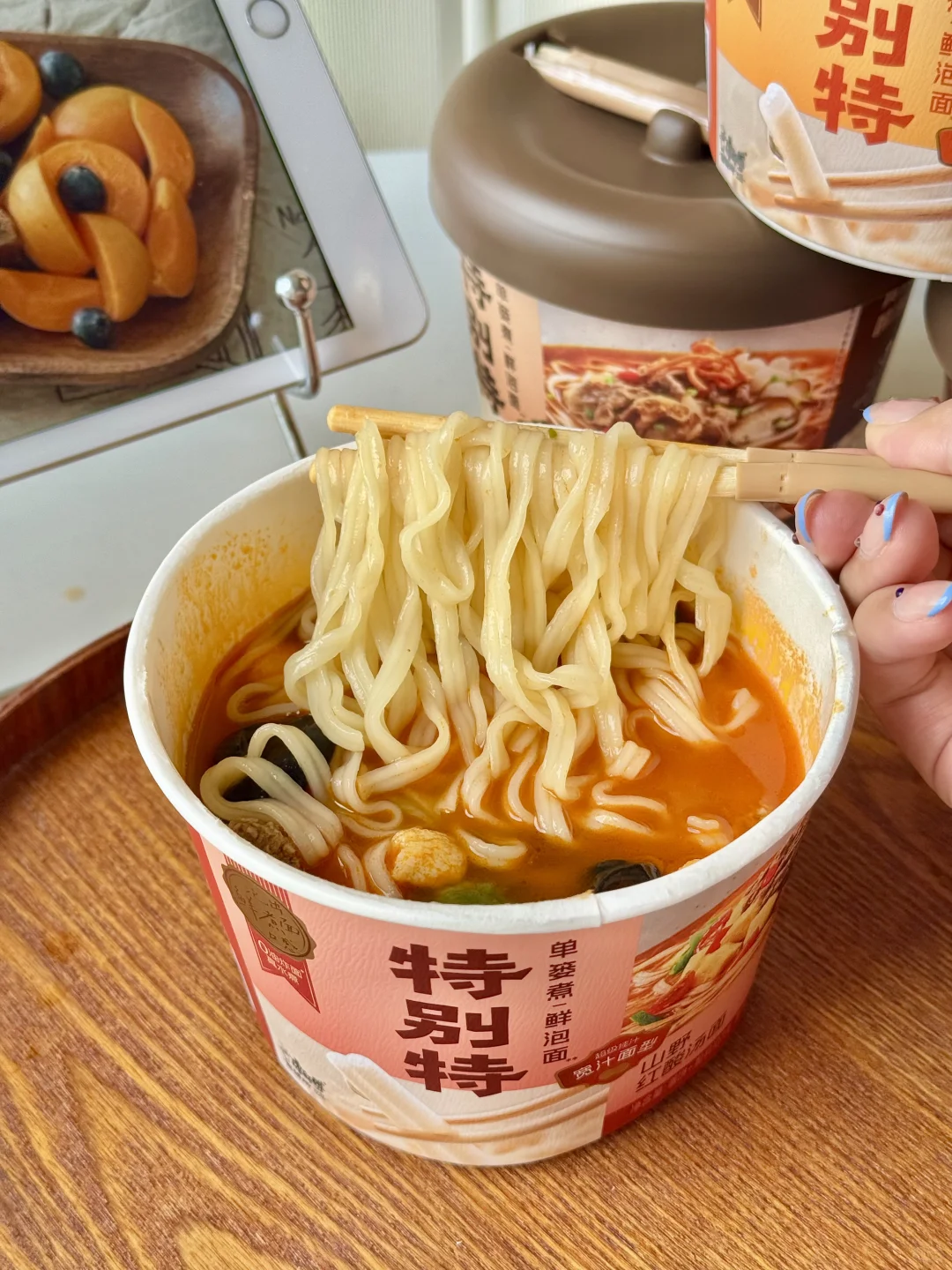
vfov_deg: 39.7
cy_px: 635
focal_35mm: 48
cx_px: 476
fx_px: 1760
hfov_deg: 30.3
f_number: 1.78
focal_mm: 6.76
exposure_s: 1/383
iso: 64
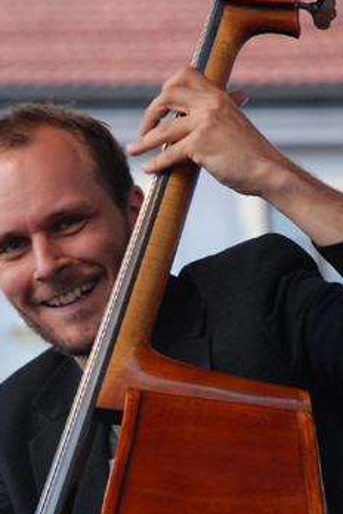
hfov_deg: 4.4
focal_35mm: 309
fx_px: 4416
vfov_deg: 6.7
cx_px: 126
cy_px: 321
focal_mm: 120
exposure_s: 1/30
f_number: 5.6
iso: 1000
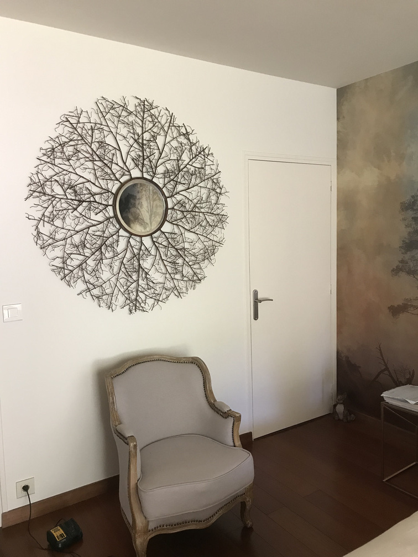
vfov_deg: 63.4
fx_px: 451
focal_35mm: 28
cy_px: 278
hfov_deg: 49.7
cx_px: 209
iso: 40
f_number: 1.8
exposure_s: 1/17
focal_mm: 3.99
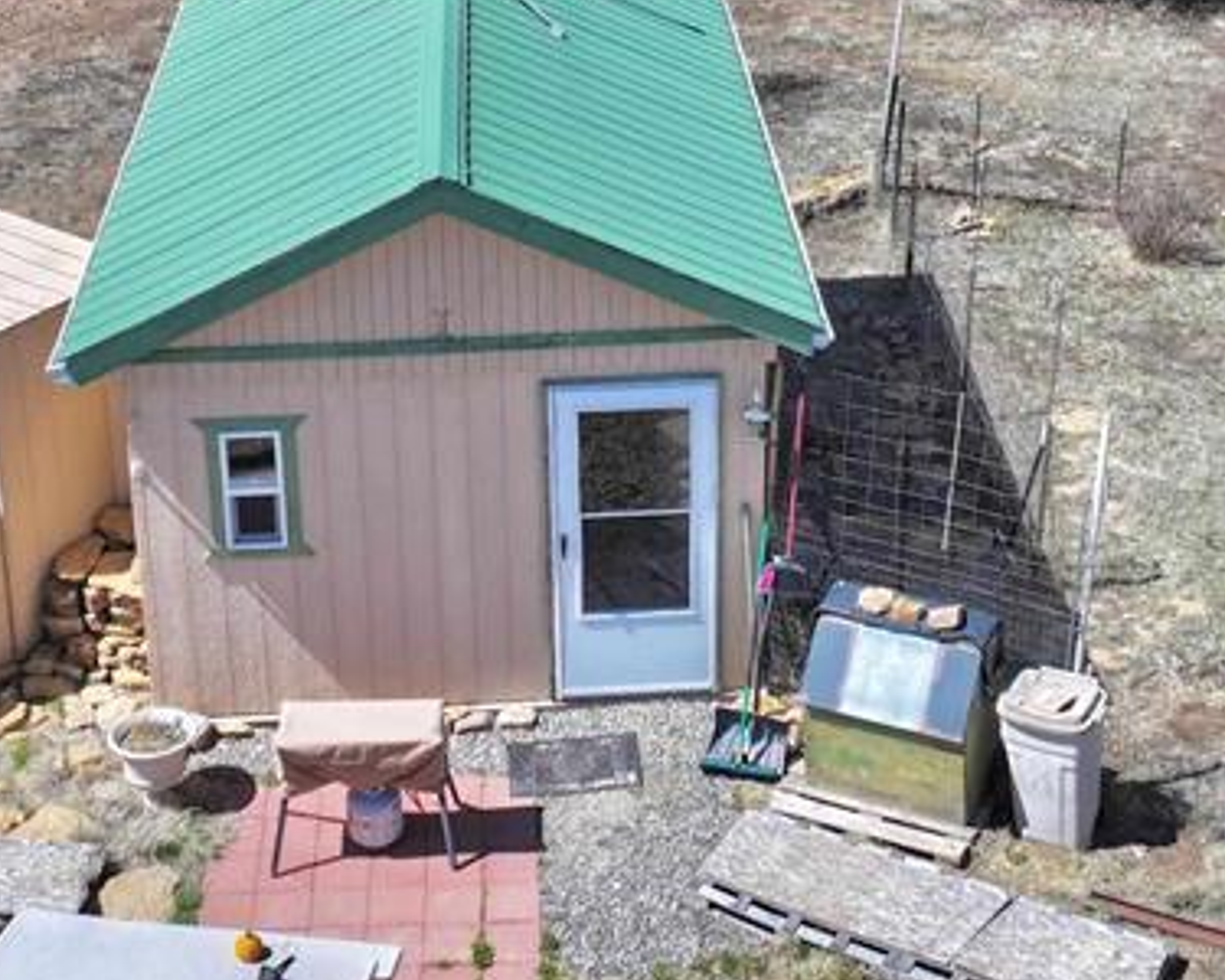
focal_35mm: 64
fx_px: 2320
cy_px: 162
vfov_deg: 23.4
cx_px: 653
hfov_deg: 29.6
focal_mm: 12.29
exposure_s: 1/1600
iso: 120
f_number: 2.8
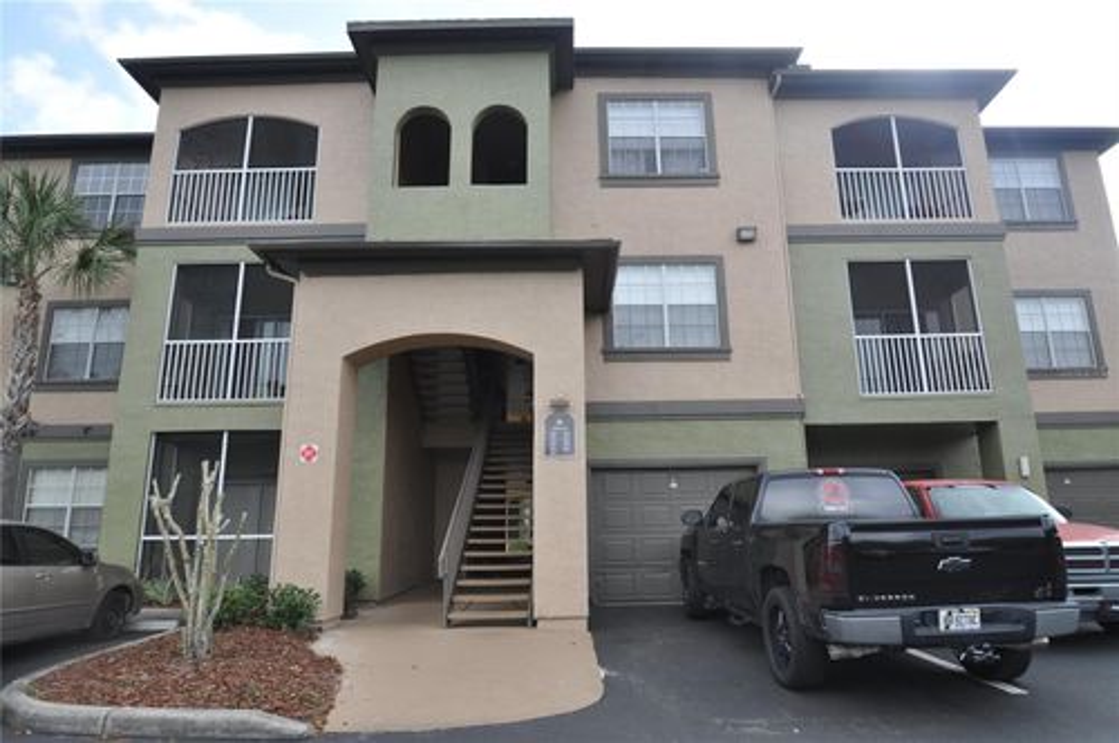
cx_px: 560
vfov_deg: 59.4
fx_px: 652
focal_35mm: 21
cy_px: 372
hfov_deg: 81.3
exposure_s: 1/200
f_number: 7.1
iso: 200
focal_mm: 14
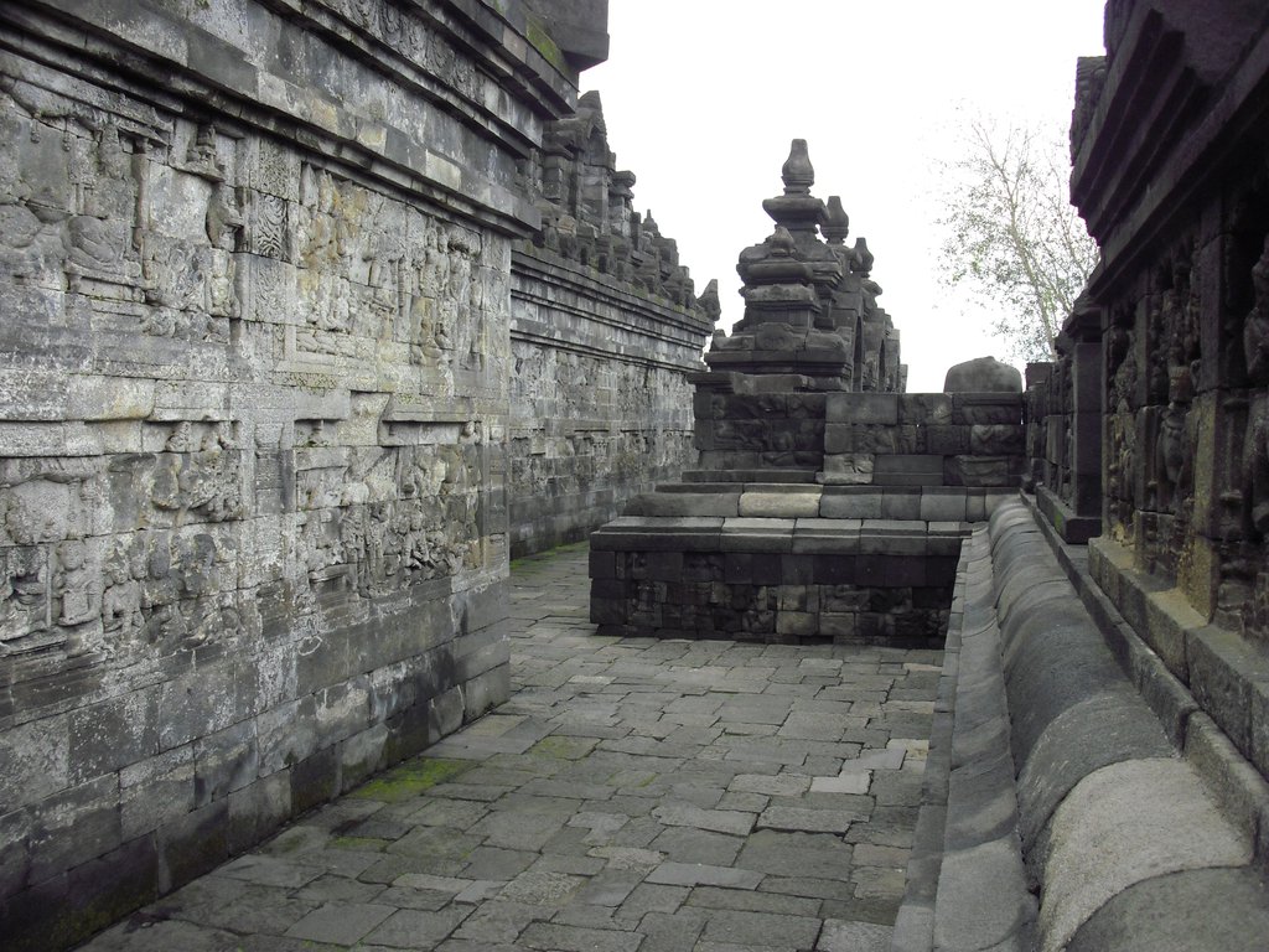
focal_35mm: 38
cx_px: 634
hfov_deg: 49.0
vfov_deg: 37.7
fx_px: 1393
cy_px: 476
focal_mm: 6.2
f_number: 2.8
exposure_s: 1/320
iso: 100
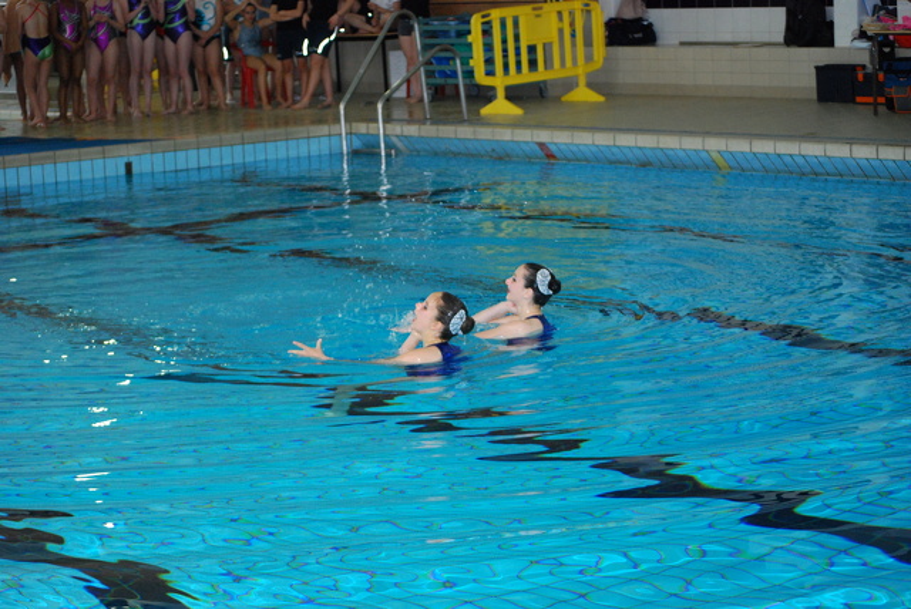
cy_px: 304
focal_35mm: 82
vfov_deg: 16.6
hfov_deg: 24.6
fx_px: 2090
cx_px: 456
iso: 1100
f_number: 4
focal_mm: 55
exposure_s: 1/125
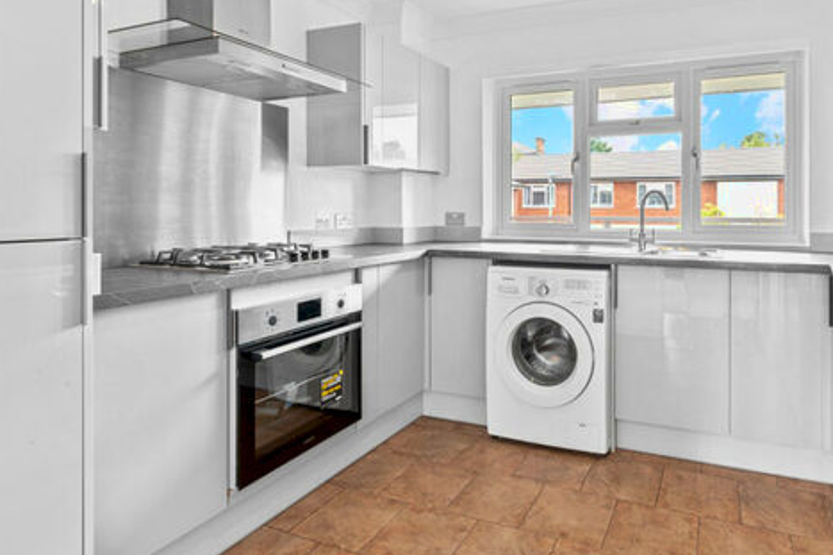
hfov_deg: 79.5
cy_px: 209
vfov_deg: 58.7
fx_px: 486
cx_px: 530
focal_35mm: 21
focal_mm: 14
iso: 250
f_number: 16
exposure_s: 1.3
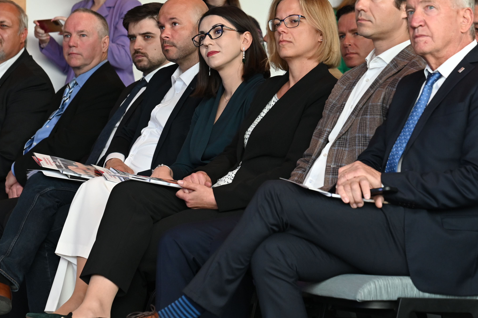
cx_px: 209
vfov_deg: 7.3
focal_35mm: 187
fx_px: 2481
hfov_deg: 11.0
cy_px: 131
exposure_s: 1/125
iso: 2000
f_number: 6.3
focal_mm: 125
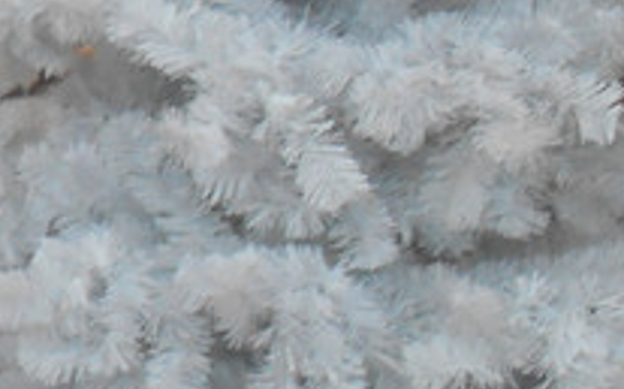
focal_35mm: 142
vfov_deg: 9.1
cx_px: -855
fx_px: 2413
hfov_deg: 12.0
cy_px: -96
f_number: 3.4
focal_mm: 4.7
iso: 160
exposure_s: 1/30
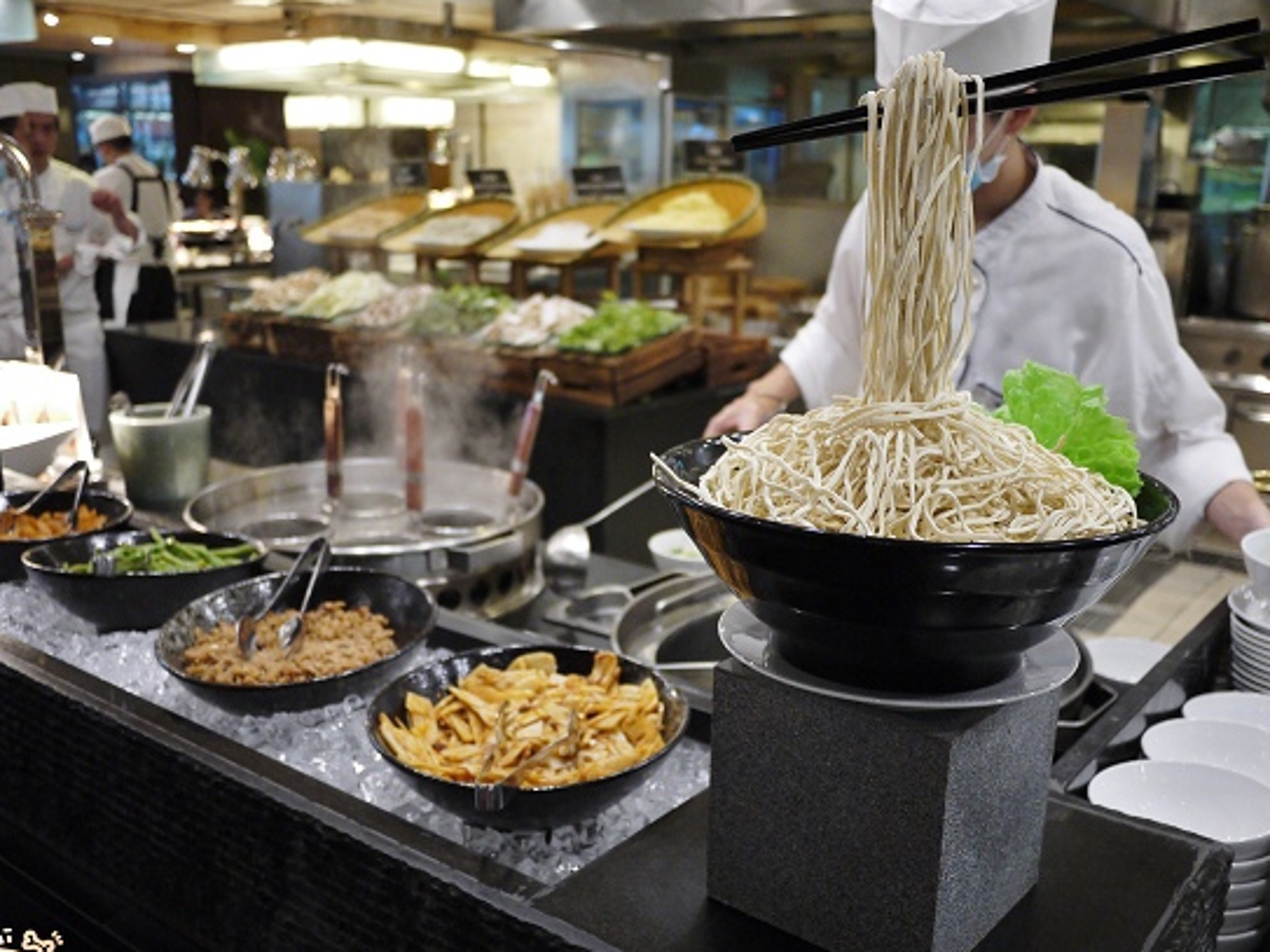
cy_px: 533
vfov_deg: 42.9
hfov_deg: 55.4
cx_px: 639
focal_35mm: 33
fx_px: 1210
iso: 400
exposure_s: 1/60
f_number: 2.5
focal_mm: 14
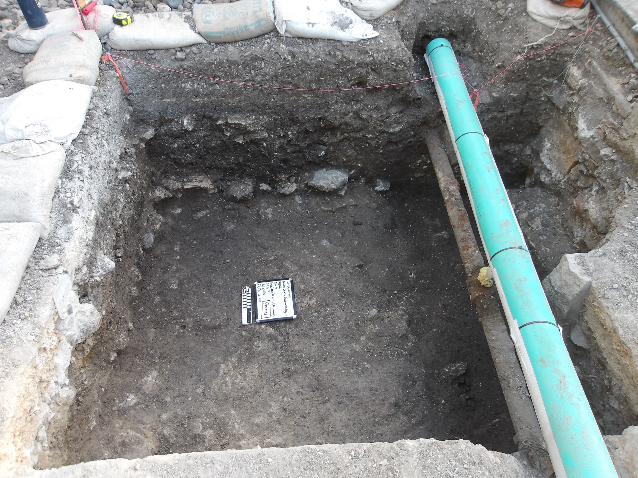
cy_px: 239
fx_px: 498
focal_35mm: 27
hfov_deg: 65.3
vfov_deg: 51.4
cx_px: 319
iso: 130
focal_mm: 4.9
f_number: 3
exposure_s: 1/60
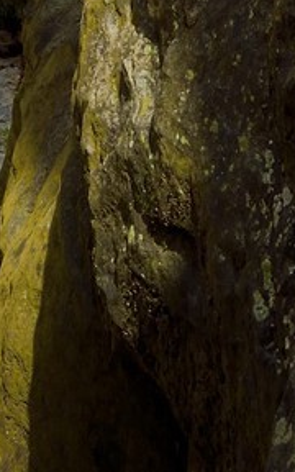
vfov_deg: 10.8
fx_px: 2110
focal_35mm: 164
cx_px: -256
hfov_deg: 7.7
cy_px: -670
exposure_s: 1/320
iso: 200
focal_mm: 29
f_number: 13
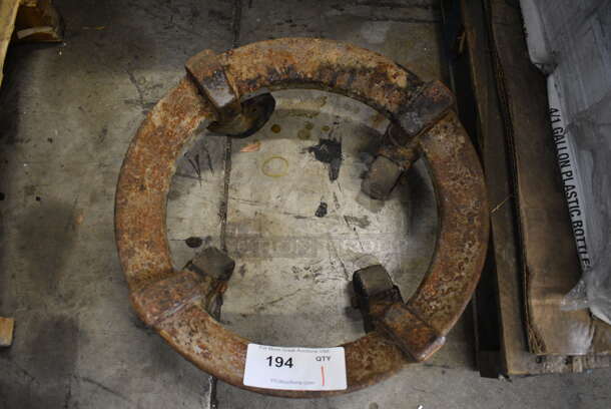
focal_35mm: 27
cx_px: 306
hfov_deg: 67.3
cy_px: 204
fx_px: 459
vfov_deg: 48.0
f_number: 3.5
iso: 3200
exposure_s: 1/125
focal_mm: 18
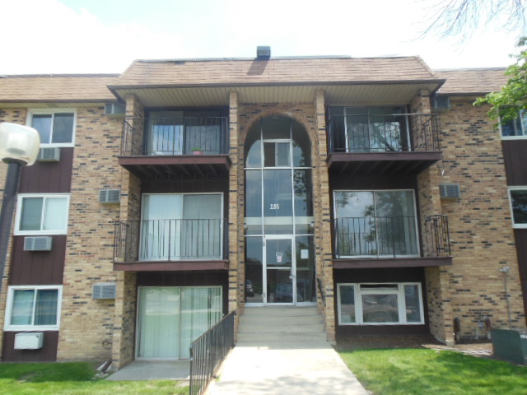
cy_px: 198
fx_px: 381
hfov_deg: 69.4
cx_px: 264
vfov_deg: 54.9
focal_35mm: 25
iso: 125
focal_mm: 4.5
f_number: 3.2
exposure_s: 1/640
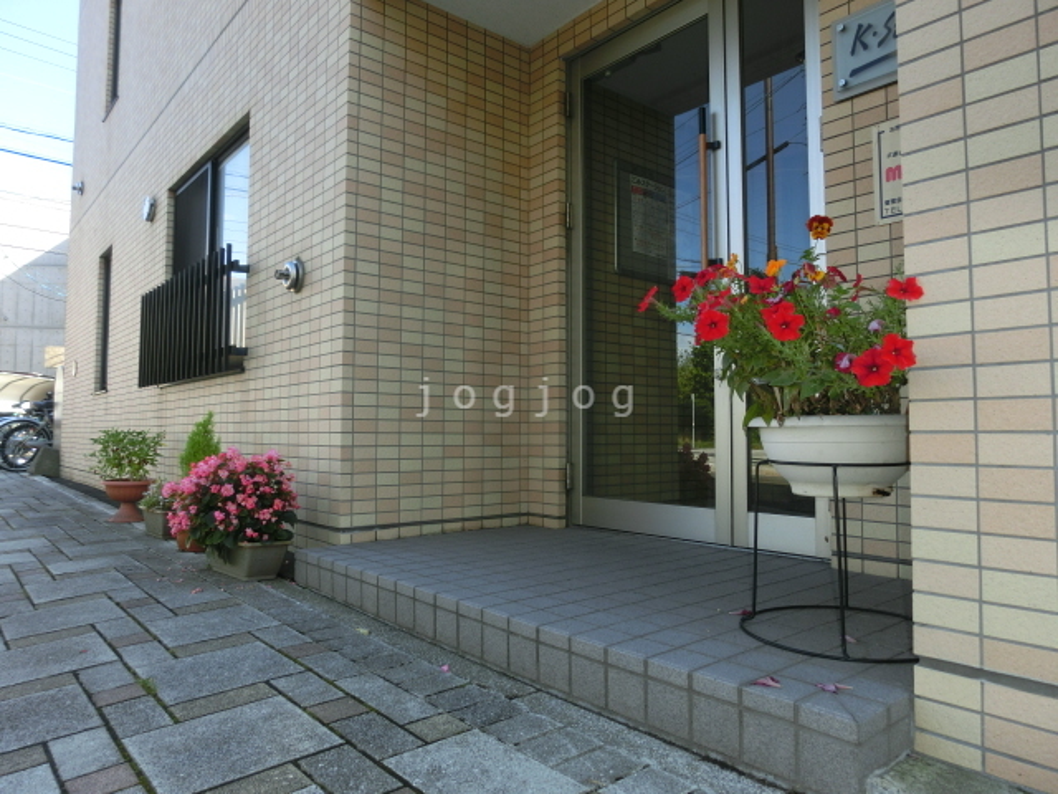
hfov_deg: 71.6
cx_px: 529
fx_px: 734
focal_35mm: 24
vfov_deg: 56.8
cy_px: 397
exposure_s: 1/250
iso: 80
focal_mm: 4.24
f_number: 3
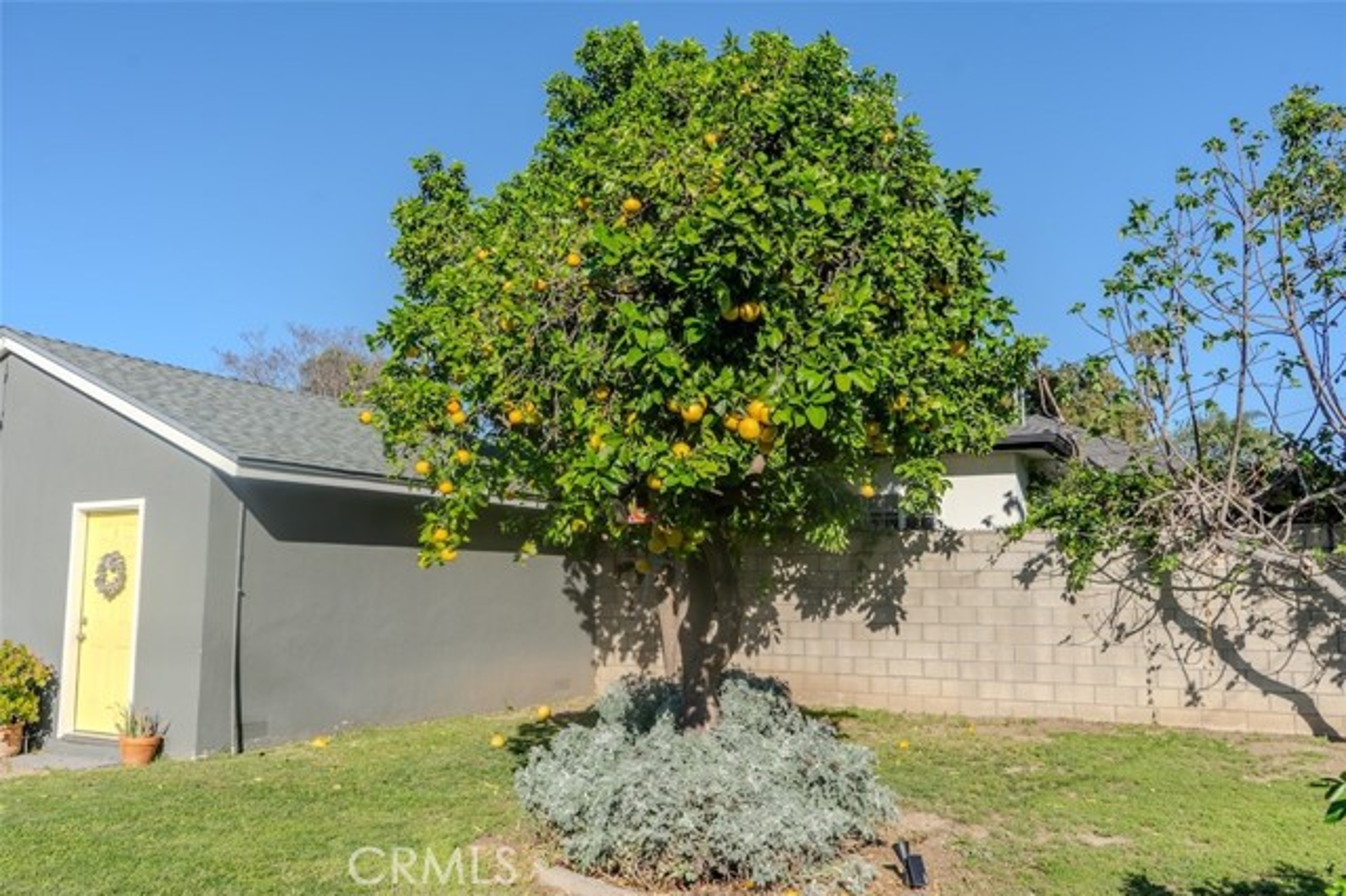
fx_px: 1046
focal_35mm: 28
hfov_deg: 65.5
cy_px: 448
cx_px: 673
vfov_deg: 46.4
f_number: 8
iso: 100
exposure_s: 1/3200
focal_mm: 28
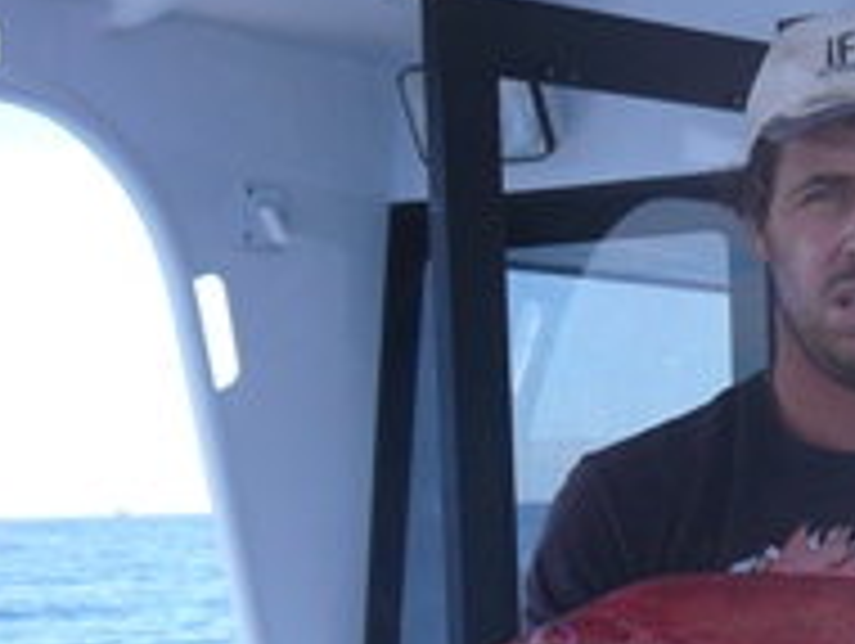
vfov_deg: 15.7
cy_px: 709
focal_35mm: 92
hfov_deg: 20.6
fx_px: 2275
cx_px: 850
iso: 80
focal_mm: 5.2
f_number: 2.8
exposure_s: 1/400
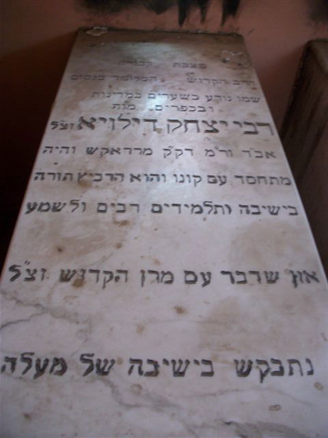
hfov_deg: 45.4
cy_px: 219
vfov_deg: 58.4
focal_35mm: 31
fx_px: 392
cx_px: 164
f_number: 2.9
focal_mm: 5.7
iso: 199
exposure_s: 1/40
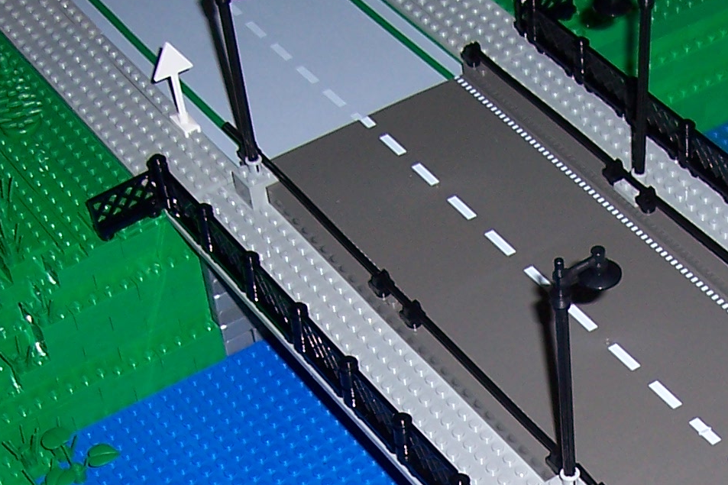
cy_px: 624
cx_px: 577
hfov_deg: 21.2
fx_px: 1921
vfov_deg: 13.9
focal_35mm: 95
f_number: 2.7
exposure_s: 1/60
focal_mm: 5.6
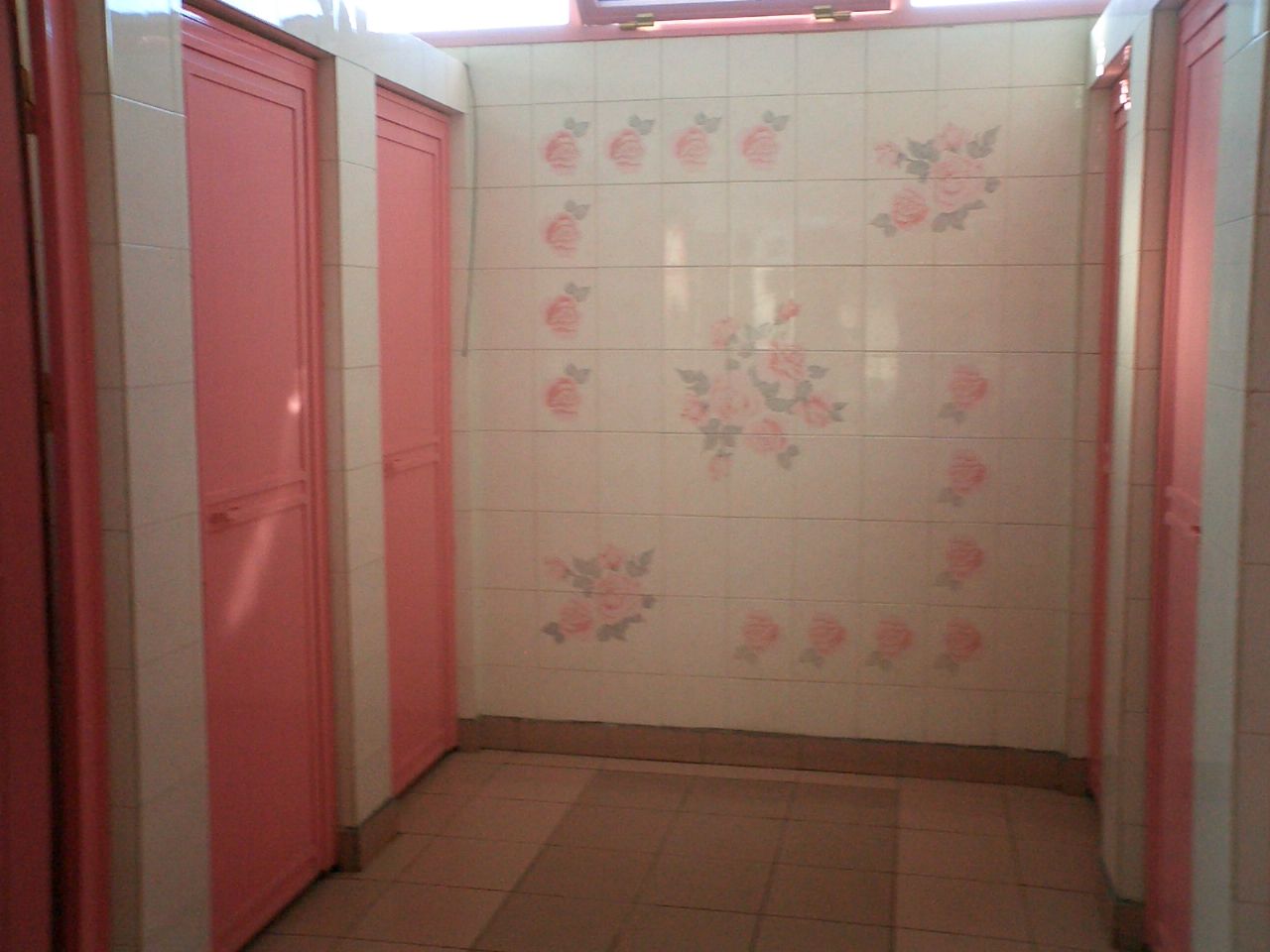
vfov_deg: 38.7
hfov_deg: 50.1
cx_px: 635
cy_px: 476
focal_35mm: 37
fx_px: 1357
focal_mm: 5.6
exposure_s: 1/50
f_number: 3.5
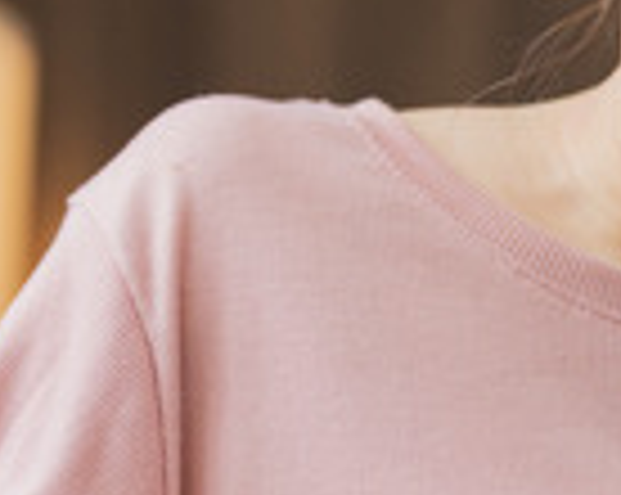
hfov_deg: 7.1
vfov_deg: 5.8
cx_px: 1130
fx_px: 4864
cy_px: 554
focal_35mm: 265
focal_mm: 50
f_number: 1.2
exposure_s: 1/2500
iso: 800
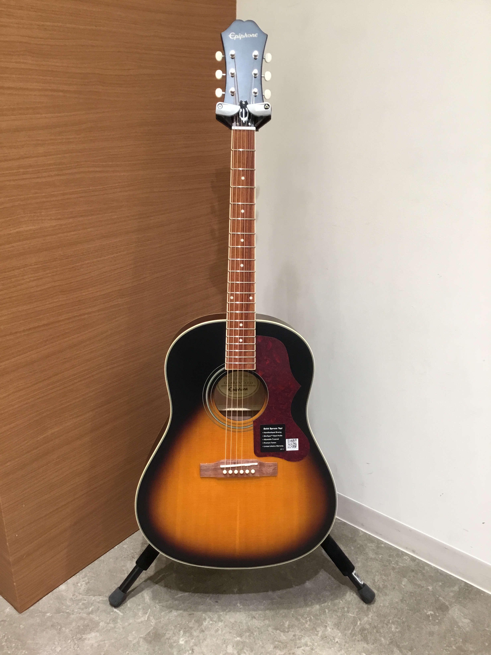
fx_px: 586
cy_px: 328
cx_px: 246
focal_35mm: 31
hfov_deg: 45.4
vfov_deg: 58.4
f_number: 2.4
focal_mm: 3.3
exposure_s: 1/30
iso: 80
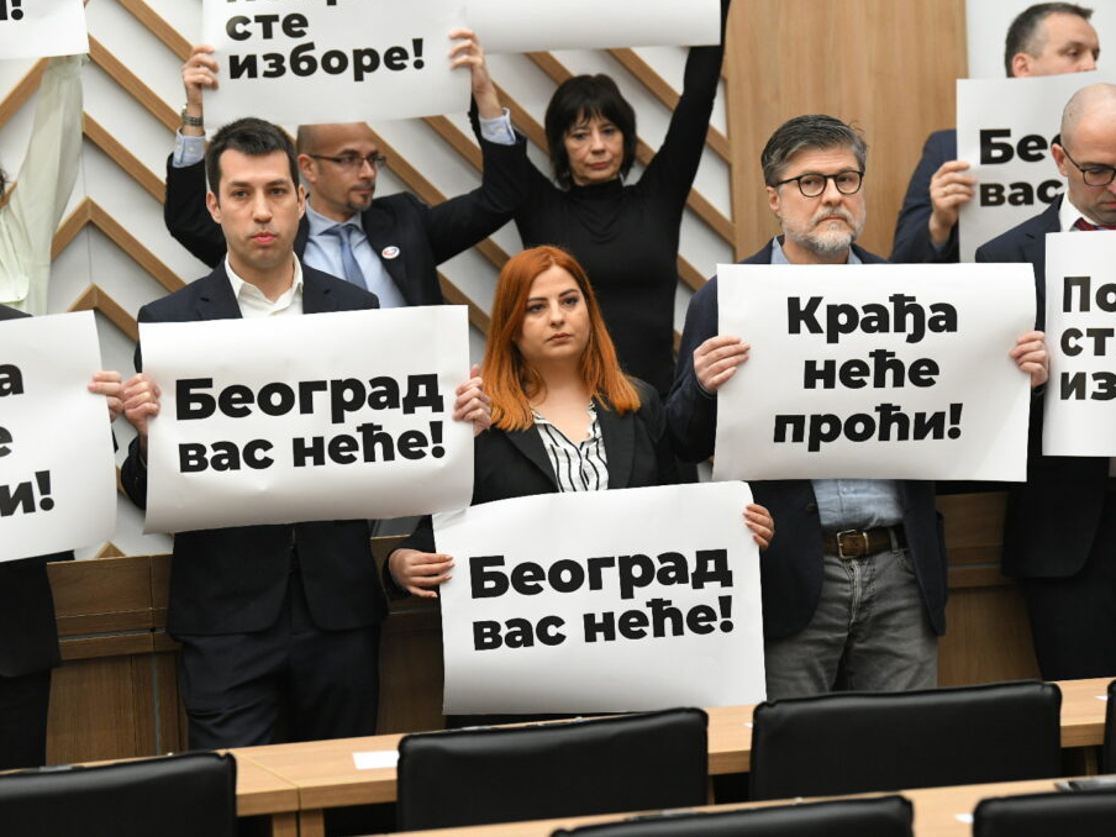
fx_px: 4739
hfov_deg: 13.4
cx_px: 551
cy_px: 417
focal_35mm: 147
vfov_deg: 10.1
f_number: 4
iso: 3200
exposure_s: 1/500
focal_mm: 135
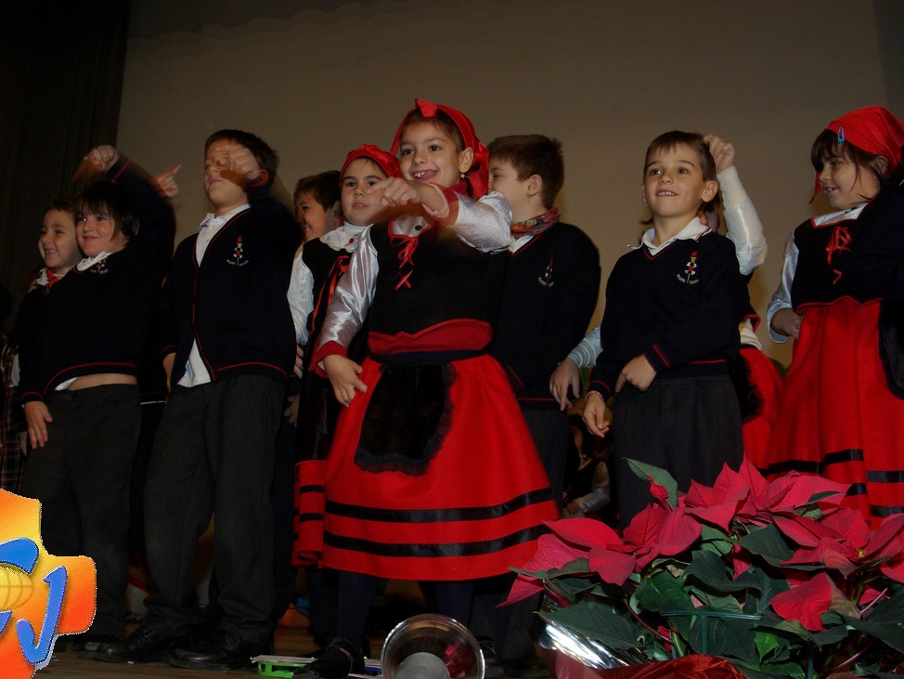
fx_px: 1140
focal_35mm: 44
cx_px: 406
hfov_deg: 43.2
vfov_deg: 33.1
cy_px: 365
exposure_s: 1/45
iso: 400
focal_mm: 23
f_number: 8
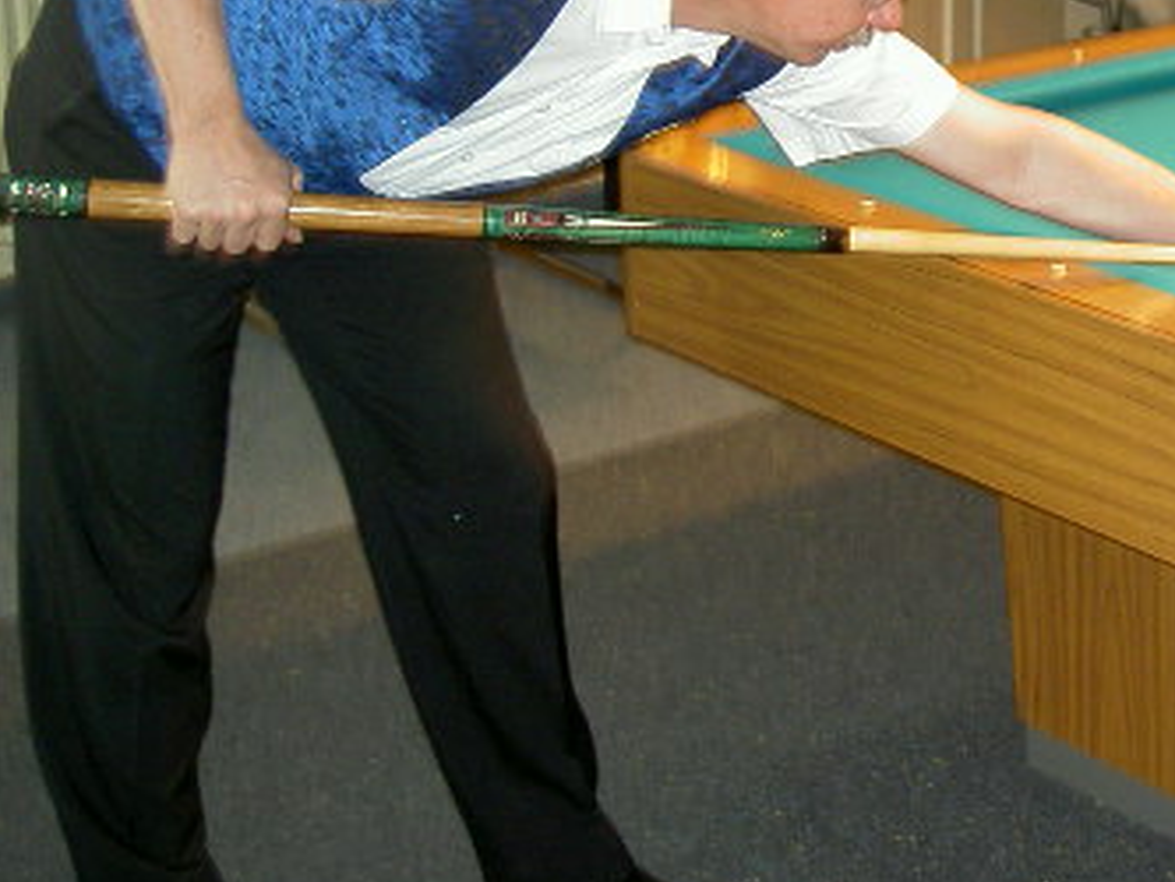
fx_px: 2547
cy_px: 194
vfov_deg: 19.5
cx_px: 1126
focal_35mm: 75
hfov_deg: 25.0
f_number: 2.8
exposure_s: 1/8
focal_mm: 8
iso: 100
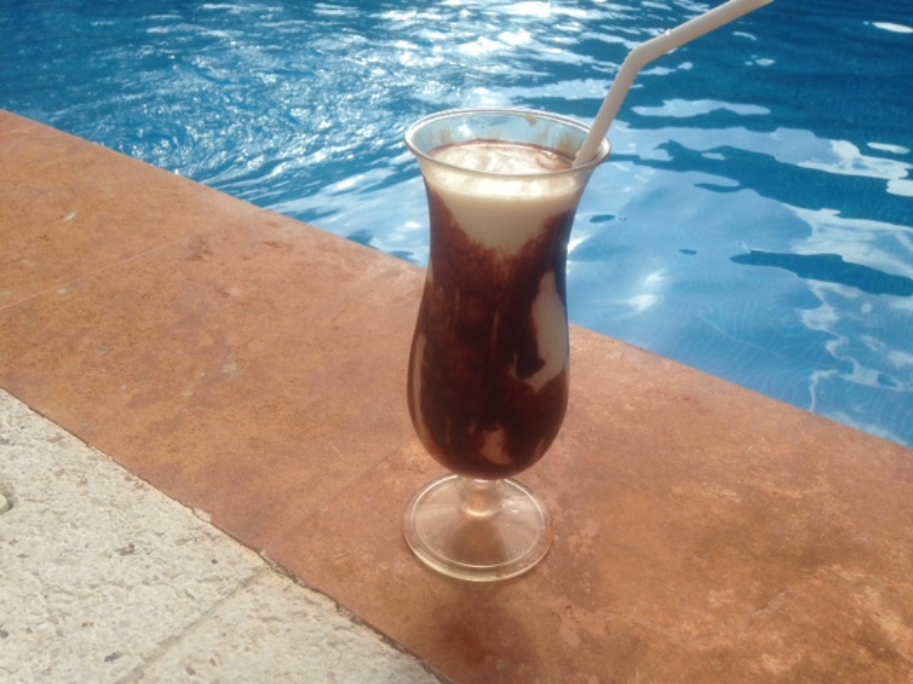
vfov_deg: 42.9
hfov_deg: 55.4
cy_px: 342
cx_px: 456
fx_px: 870
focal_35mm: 33
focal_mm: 4.12
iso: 50
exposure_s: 1/1466
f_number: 2.4
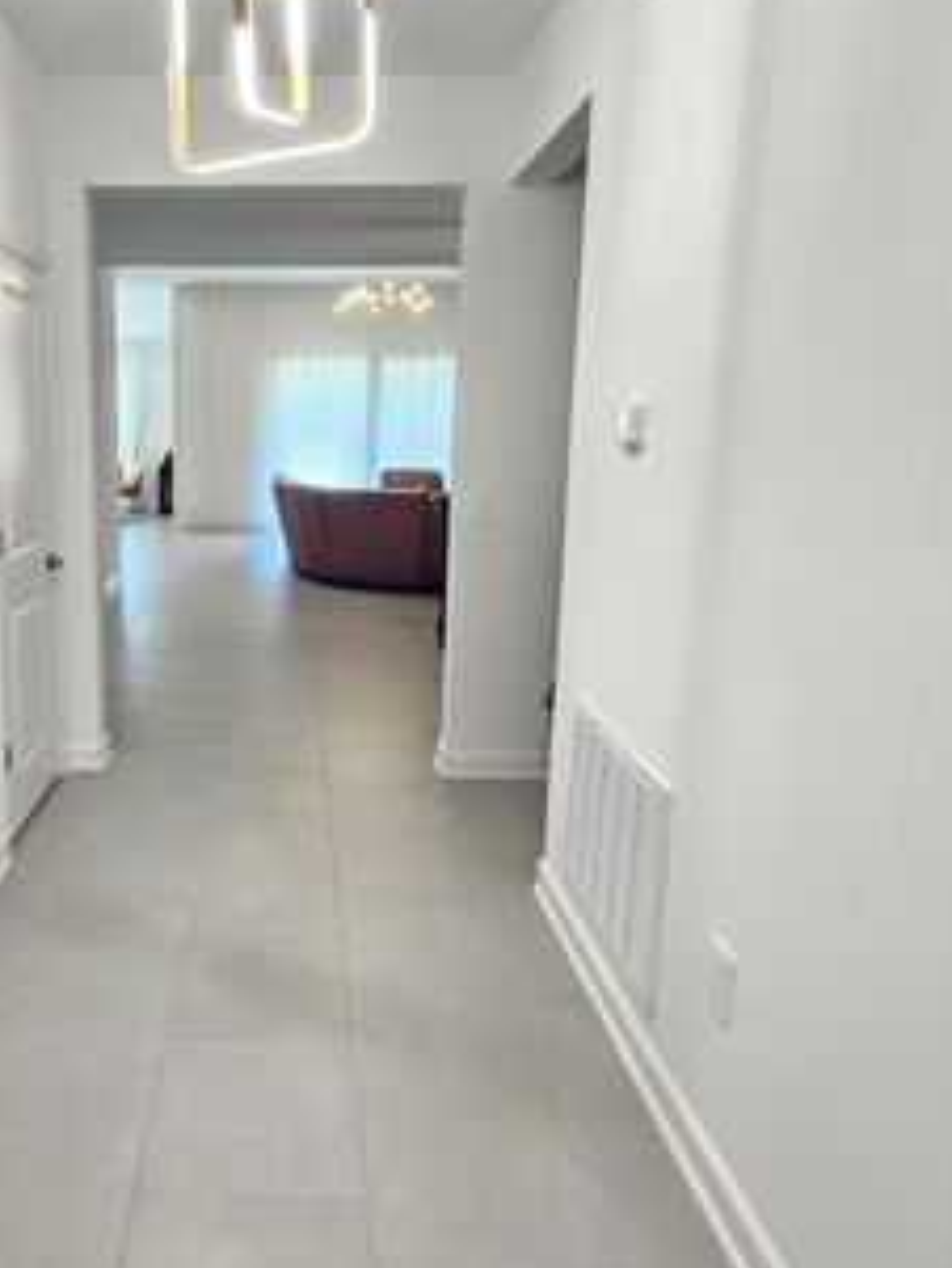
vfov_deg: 73.8
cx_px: 263
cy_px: 590
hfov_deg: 56.6
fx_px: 843
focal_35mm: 23
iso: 200
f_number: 2.2
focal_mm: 2.2
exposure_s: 1/60
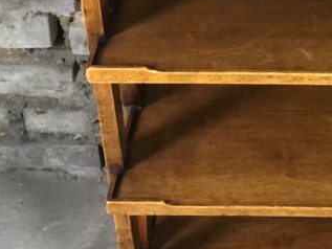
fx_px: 1612
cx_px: 534
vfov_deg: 8.8
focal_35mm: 168
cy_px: 56
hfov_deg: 11.2
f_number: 2.4
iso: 160
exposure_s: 1/14
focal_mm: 6
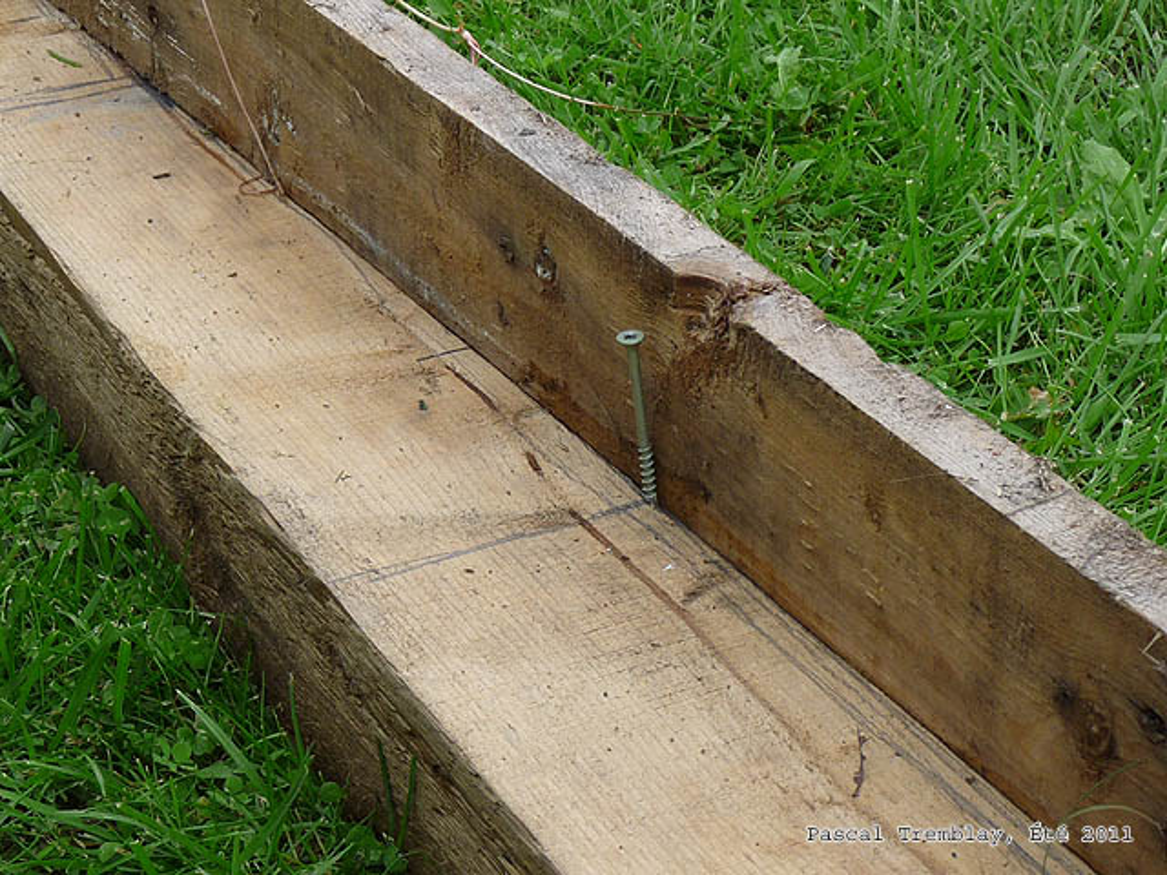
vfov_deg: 15.1
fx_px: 3304
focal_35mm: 98
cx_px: 584
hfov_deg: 20.0
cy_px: 438
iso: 100
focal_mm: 9.8
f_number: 4.5
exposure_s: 1/200
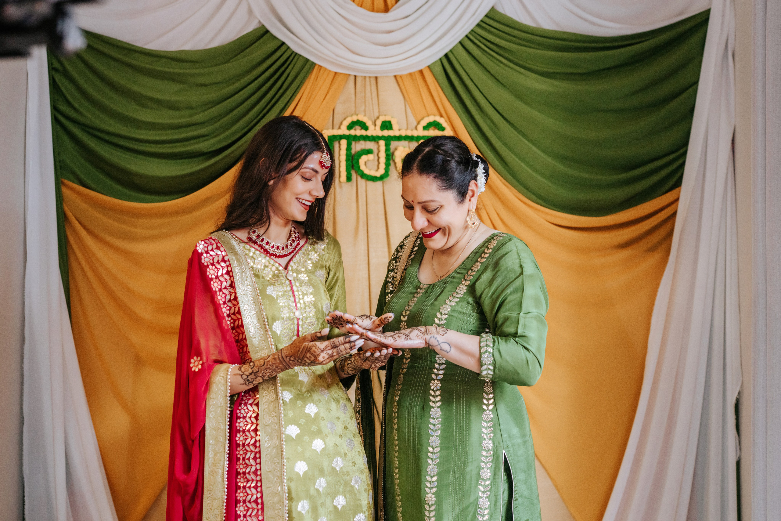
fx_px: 1085
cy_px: 260
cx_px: 390
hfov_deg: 39.6
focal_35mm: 50
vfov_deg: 27.0
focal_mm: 50
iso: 1250
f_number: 2.5
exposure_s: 1/320
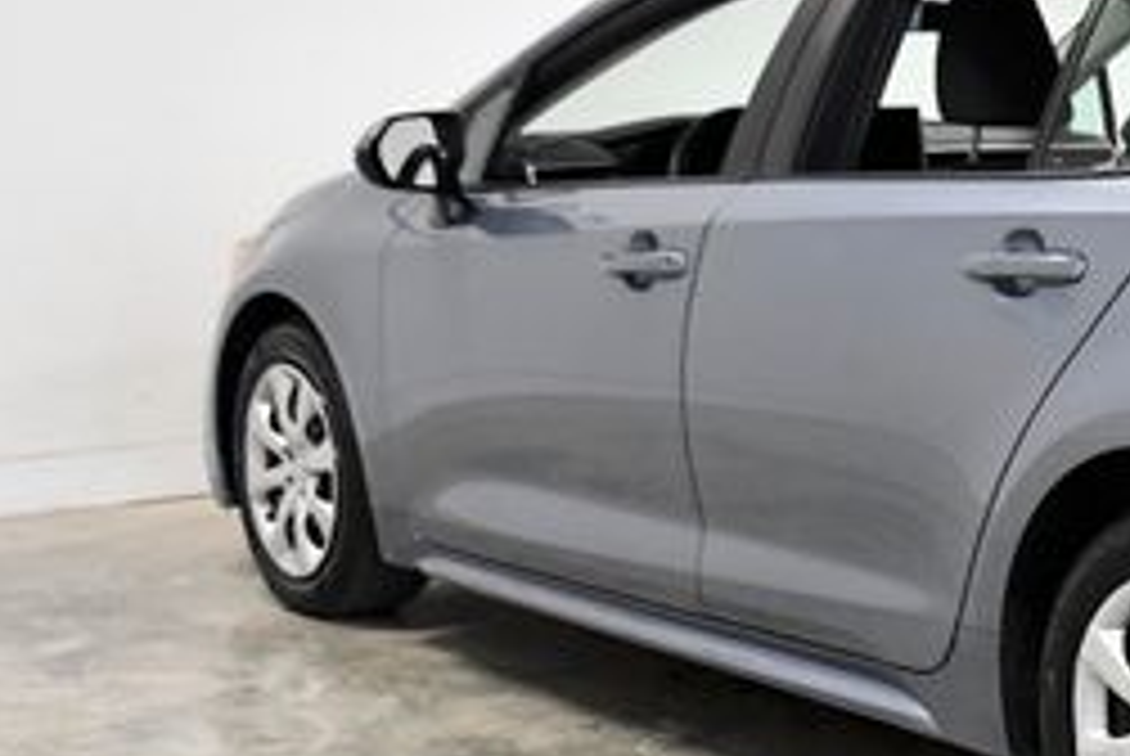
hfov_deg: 22.6
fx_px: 2640
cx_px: 1279
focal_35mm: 84
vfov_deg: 16.3
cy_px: 326
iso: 2500
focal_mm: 22
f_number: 3.5
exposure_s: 1/800
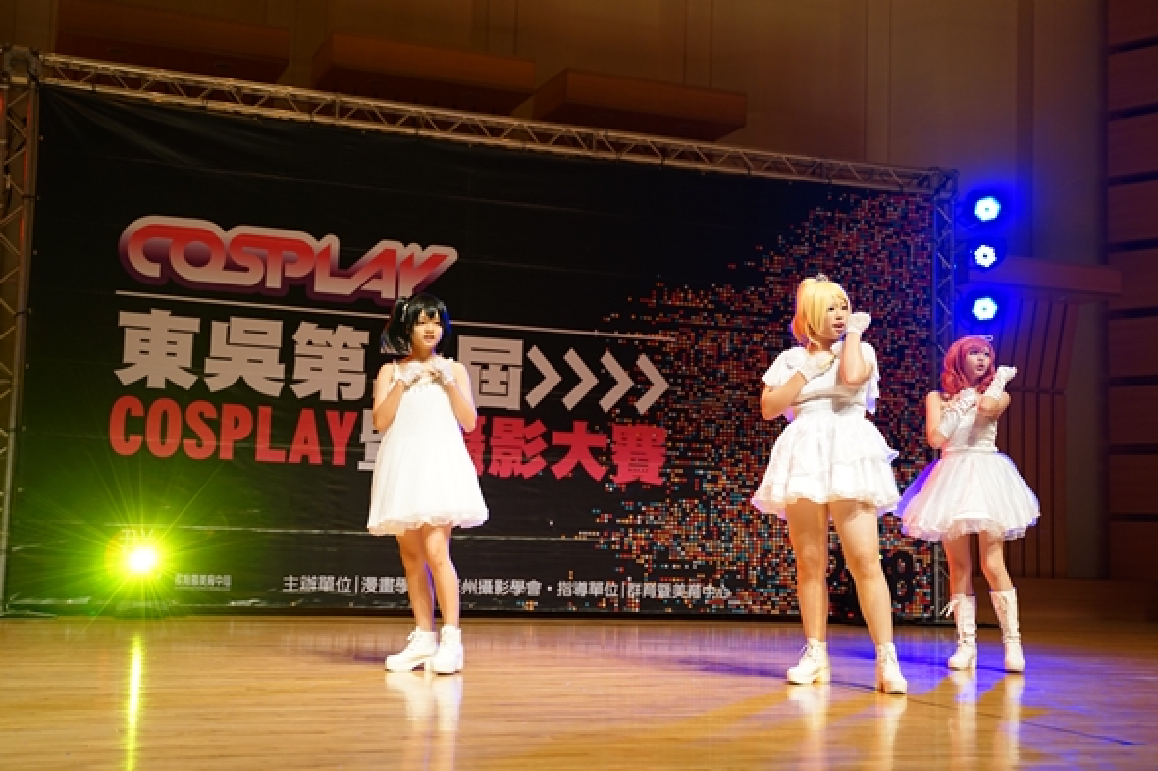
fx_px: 1576
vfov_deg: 27.5
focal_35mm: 49
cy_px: 386
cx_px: 579
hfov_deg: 40.4
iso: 640
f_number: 2.8
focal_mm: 49
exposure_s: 1/100
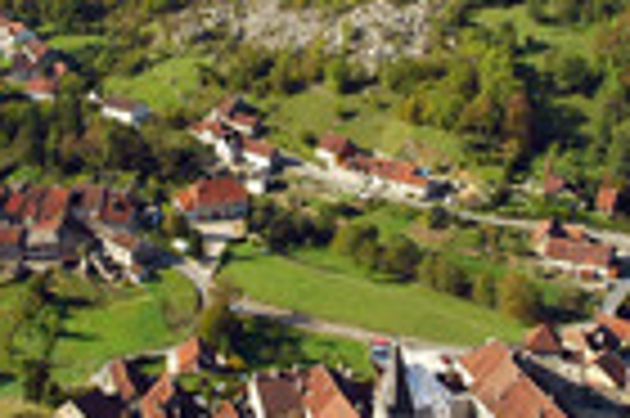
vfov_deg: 17.5
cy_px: 22
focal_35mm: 76
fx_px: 1337
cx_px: 232
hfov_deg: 26.4
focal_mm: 17
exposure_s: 1/125
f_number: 7.1
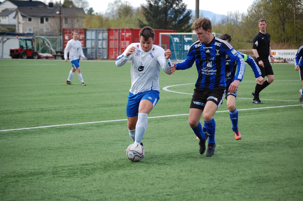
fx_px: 1236
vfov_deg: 9.3
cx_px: 152
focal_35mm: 147
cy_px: 100
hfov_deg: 14.0
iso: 400
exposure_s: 1/1000
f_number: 4.5
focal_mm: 98
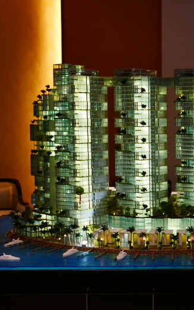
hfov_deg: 18.9
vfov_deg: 31.1
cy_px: 155
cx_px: 216
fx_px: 558
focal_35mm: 66
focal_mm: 19.3
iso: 200
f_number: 2.5
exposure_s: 1/30
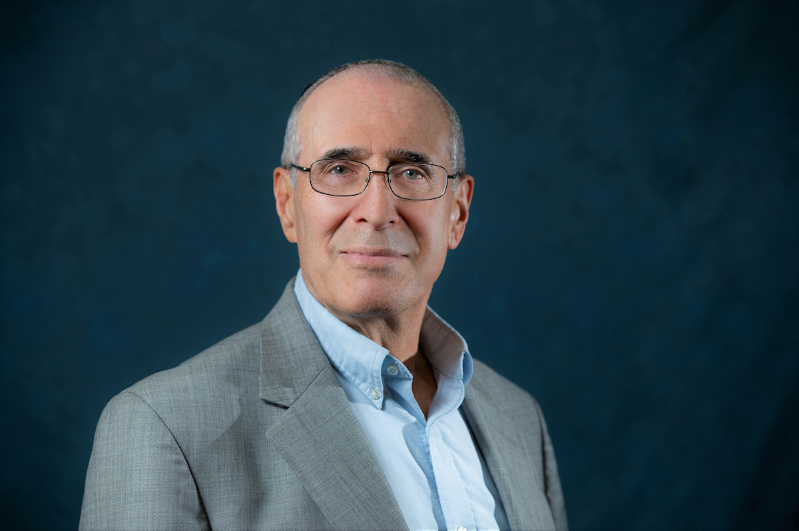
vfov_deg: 13.0
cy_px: 266
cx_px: 400
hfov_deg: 19.5
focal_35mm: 105
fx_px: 2328
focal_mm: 105
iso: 160
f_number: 4
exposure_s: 1/200
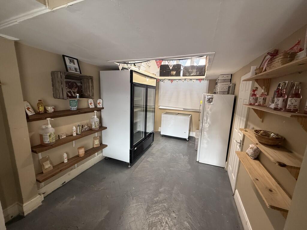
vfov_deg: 85.7
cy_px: 115
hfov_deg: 102.1
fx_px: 124
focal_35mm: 14
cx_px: 154
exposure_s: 1/100
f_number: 2.2
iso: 200
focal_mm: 2.22
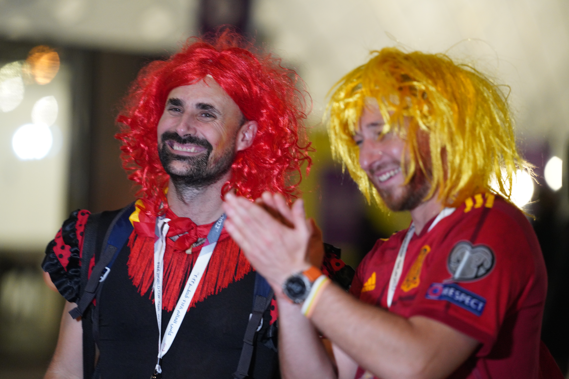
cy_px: 190
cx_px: 284
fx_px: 3161
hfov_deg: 10.3
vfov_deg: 6.9
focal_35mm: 200
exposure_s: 1/100
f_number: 2.8
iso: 3200
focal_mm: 200
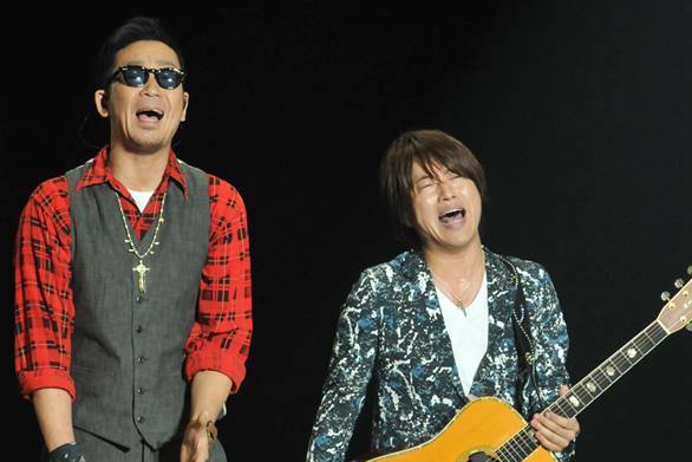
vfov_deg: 3.4
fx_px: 7671
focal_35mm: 399
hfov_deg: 5.2
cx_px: 345
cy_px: 234
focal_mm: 260
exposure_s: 1/320
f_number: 5.6
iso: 1600
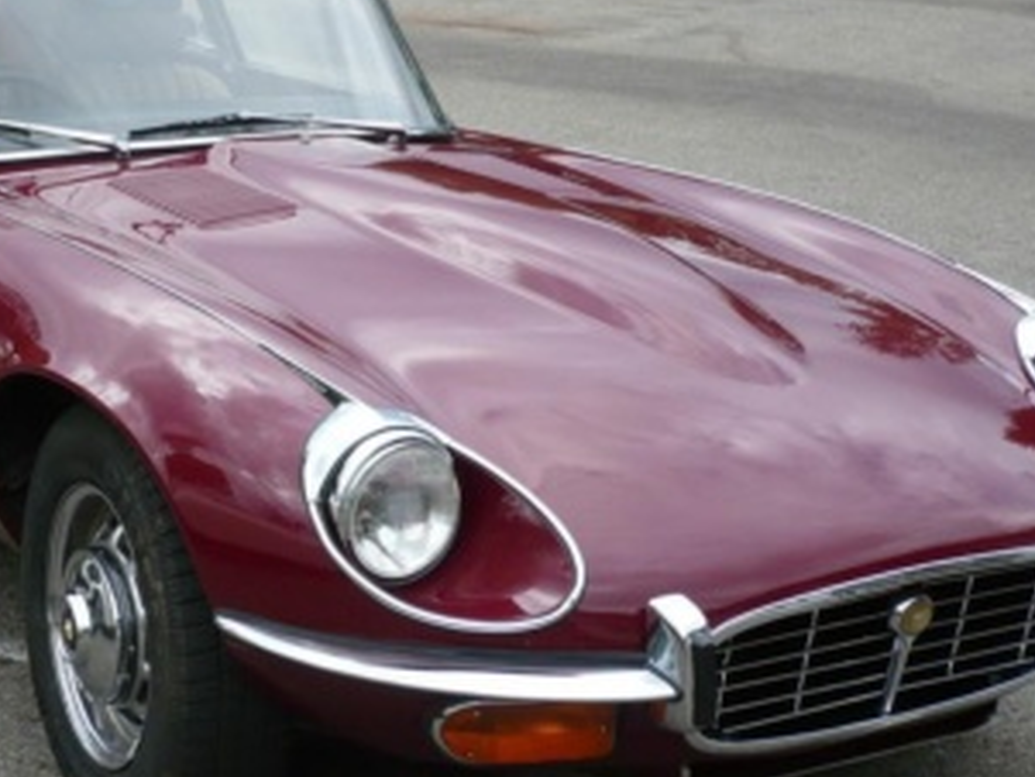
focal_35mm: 83
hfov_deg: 23.4
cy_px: 321
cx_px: 316
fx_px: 2483
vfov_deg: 17.8
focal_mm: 8.3
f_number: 3.4
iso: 100
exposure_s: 1/320
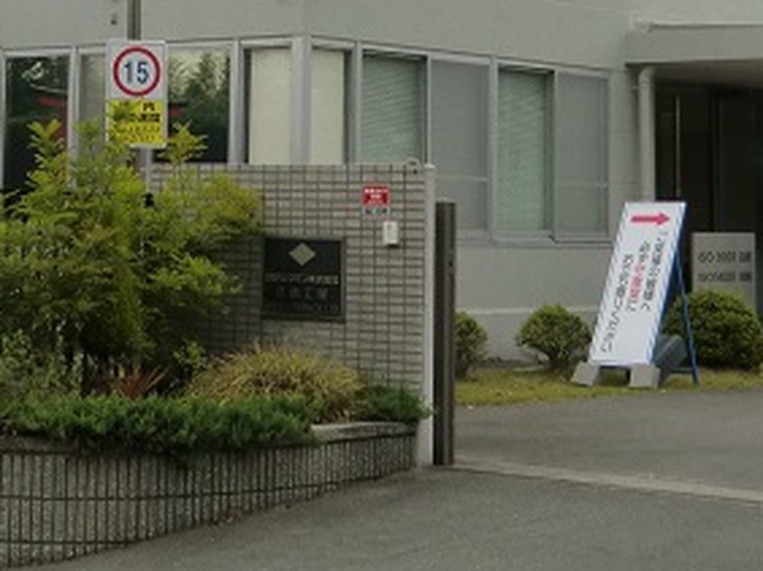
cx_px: 146
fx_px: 2180
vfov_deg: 14.2
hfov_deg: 19.6
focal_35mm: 99
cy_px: -204
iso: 64
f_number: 3.6
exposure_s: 1/640
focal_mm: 6.1
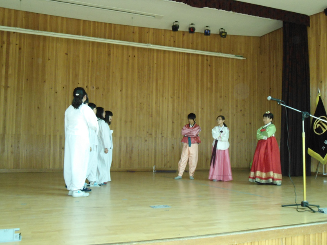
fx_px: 350
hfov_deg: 50.1
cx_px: 164
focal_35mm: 37
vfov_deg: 38.7
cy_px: 122
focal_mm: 6.7
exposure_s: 1/40
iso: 800
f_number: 3.2
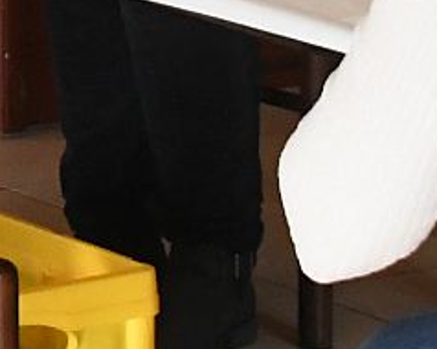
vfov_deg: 3.6
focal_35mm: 423
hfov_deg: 4.5
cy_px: -517
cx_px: -228
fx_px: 5466
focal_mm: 45
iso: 5000
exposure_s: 1/160
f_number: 6.3
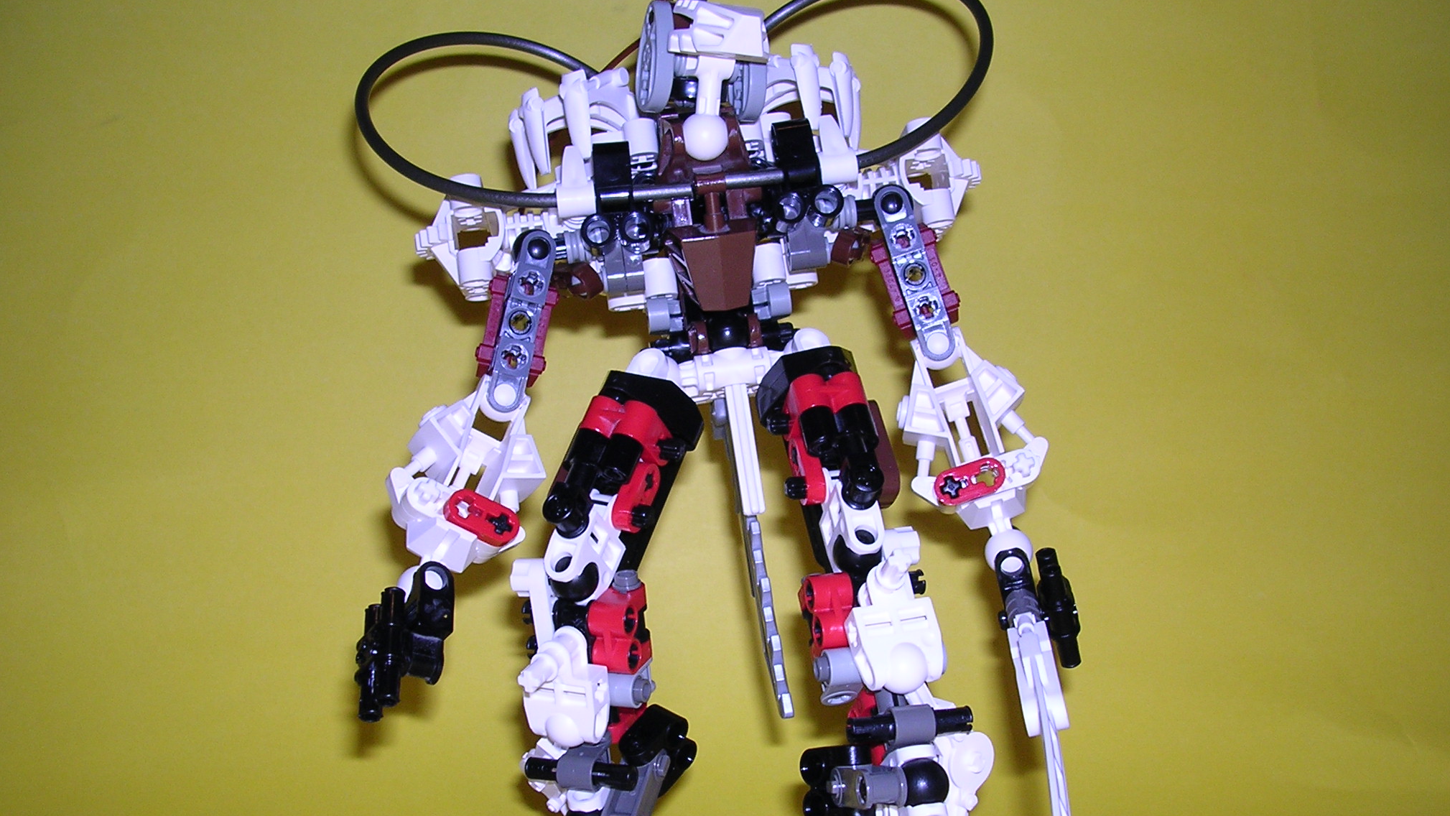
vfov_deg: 28.3
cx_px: 723
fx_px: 1615
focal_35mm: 42
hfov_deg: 48.4
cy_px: 478
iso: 100
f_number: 2.8
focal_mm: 5.8
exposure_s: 1/60.1
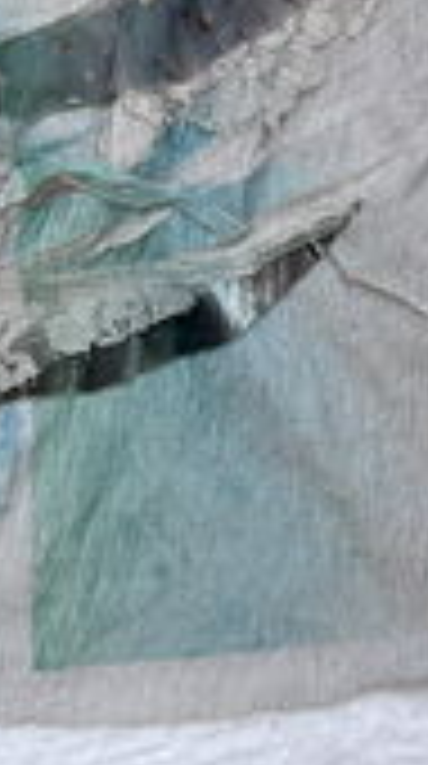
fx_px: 1805
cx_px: -36
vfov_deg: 23.0
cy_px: -7
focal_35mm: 89
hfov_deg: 13.3
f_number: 1.6
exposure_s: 1/291
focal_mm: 5.1
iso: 50
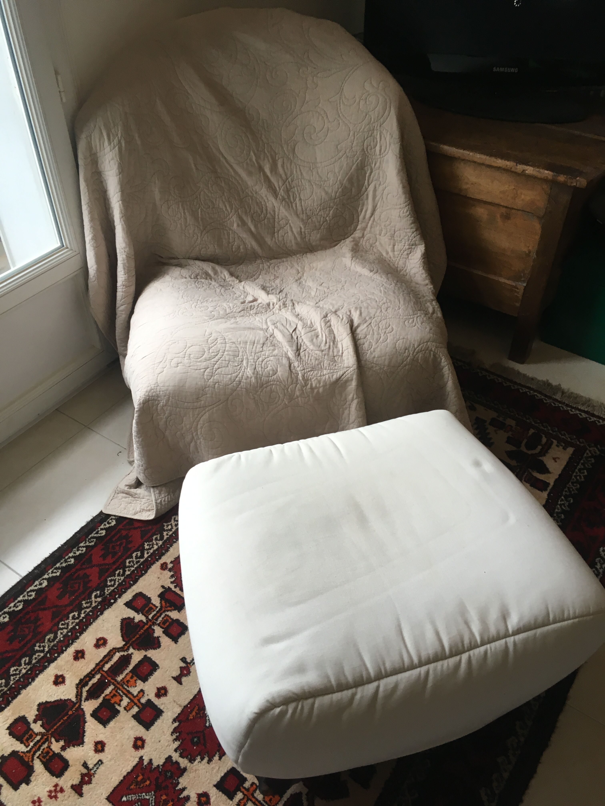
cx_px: 302
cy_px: 403
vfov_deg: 61.7
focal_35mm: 29
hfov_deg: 48.2
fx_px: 676
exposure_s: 1/33
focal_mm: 4.15
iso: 64
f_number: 2.2
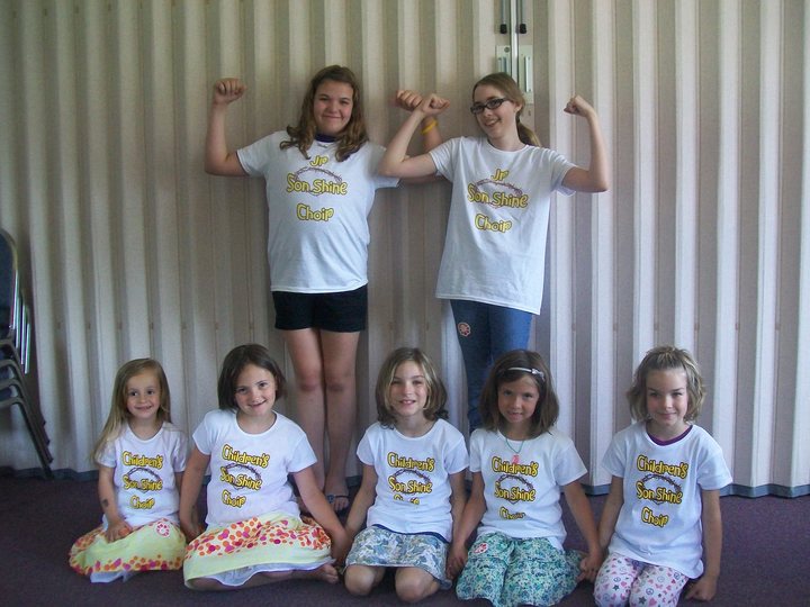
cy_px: 304
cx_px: 405
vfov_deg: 39.7
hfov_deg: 51.4
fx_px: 842
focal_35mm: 36
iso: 160
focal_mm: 6
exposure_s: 1/40
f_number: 2.7
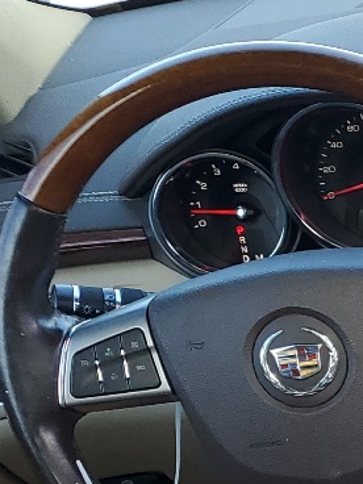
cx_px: 876
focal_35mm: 113
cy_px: 667
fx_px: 1580
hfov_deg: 11.0
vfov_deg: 16.3
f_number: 1.5
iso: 50
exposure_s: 1/164
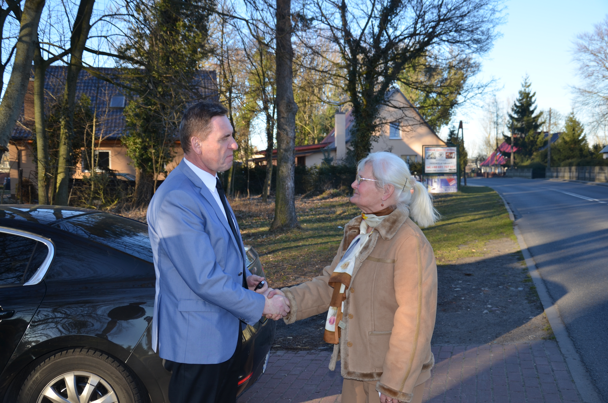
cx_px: 304
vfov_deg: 35.3
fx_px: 632
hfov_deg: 51.4
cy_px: 202
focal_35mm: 38
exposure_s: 1/200
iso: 110
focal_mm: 25
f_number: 4
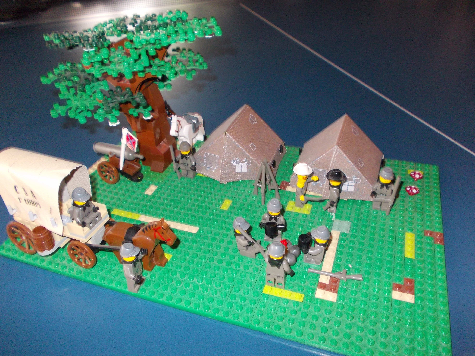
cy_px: 178
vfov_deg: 49.7
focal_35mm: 28
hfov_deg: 63.4
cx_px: 238
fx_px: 384
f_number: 2.7
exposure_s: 1/25
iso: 200
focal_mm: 4
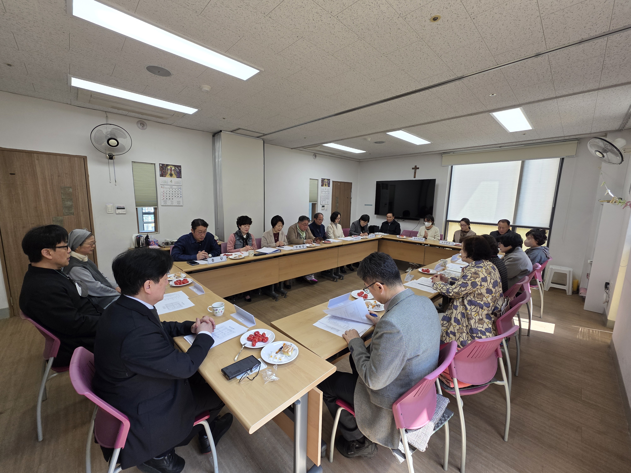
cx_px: 316
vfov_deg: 89.9
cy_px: 236
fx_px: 237
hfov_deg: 106.2
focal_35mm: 13
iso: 50
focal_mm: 2.2
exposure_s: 1/120
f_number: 1.9
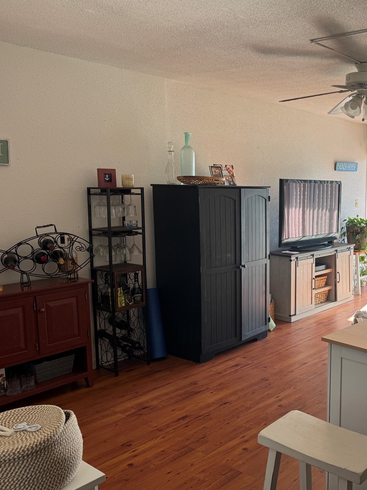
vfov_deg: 55.3
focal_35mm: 33
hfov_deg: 39.9
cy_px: 250
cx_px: 327
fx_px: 466
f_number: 1.78
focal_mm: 6.76
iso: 64
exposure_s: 1/171
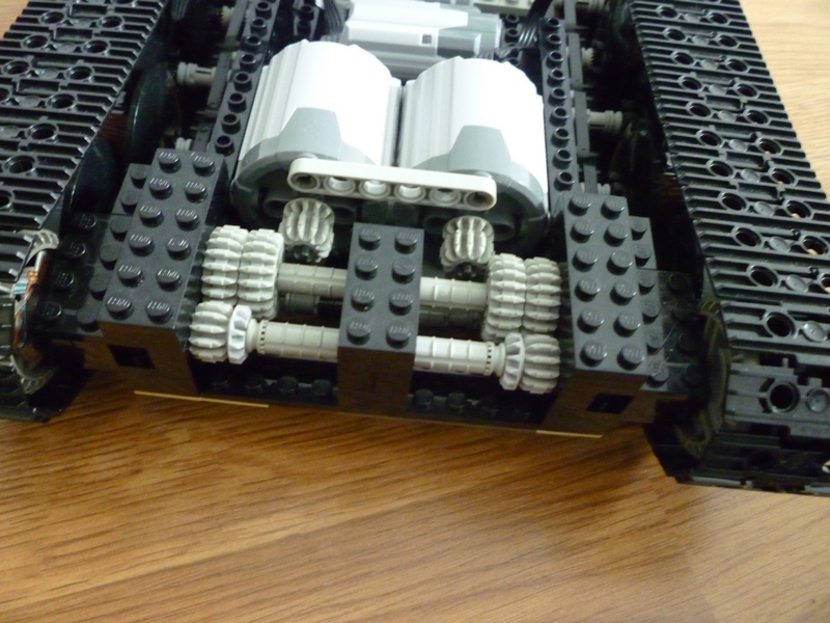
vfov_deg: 48.2
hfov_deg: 61.7
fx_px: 695
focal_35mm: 29
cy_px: 312
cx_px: 415
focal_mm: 5.2
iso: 800
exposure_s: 1/15
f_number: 3.3
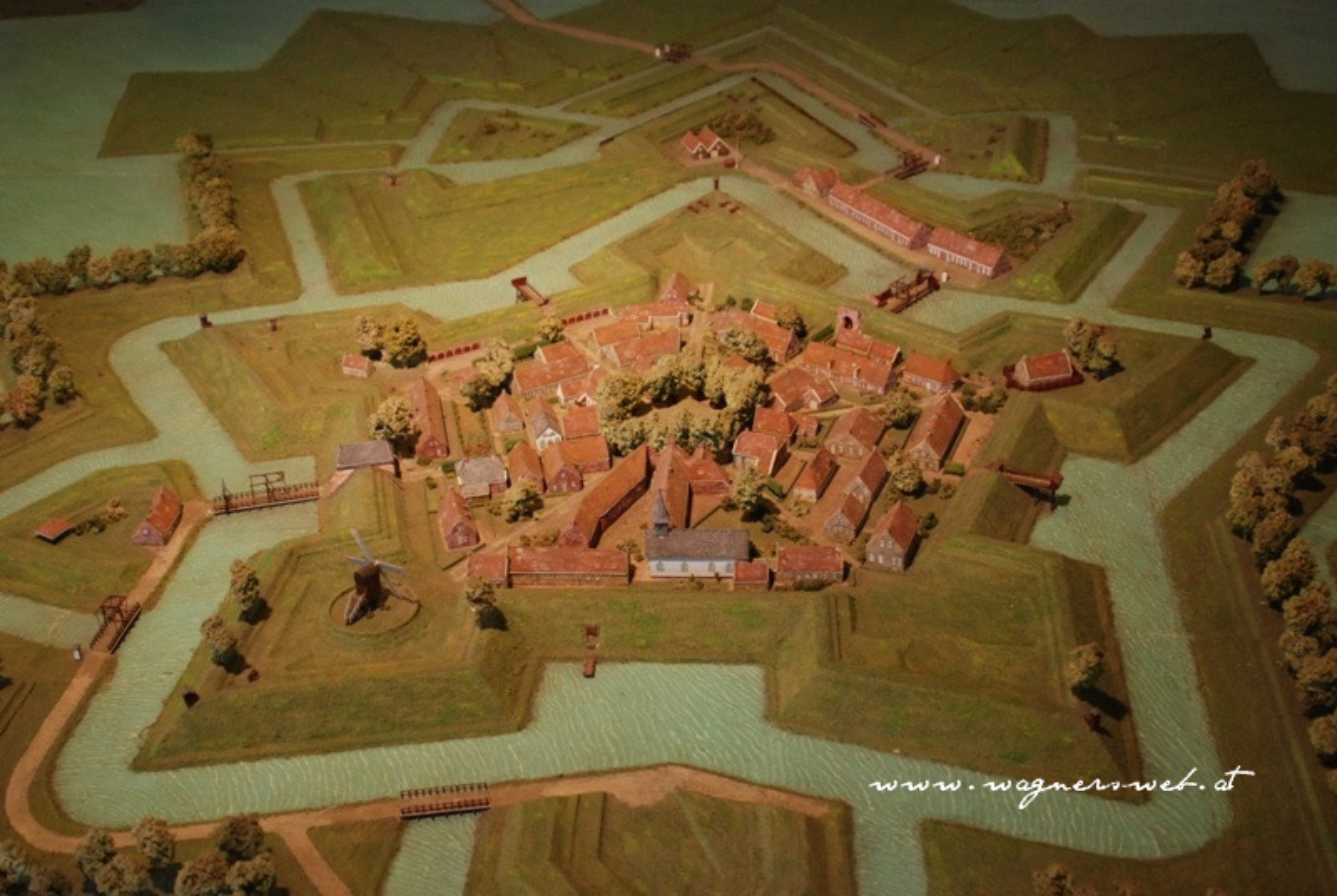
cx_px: 668
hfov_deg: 46.3
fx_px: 1562
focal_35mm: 42
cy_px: 448
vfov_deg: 32.0
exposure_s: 1/100
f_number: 5
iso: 800
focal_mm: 28
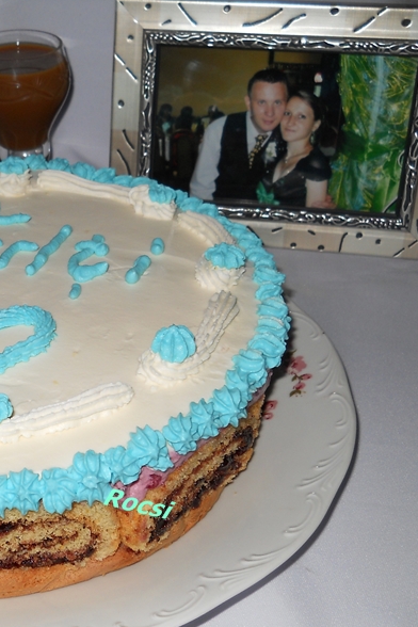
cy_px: 317
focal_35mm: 58
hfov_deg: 22.7
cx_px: 34
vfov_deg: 34.5
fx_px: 1010
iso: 80
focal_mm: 6.72
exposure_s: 1/30
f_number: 3.1
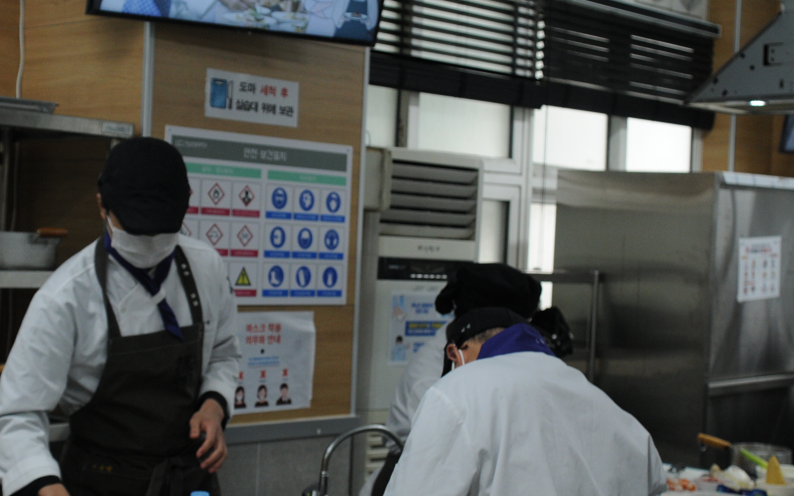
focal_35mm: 65
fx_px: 1402
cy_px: 210
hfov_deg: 31.5
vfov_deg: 20.1
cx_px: 322
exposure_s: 1/80
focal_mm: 27
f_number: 4.5
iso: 640
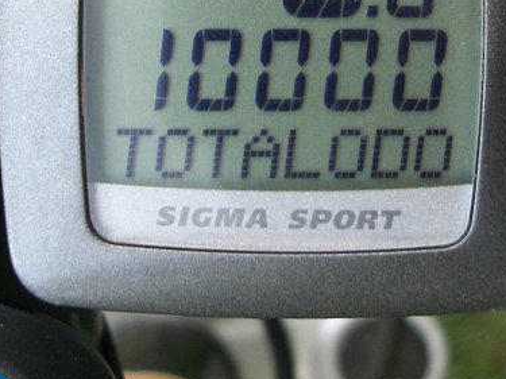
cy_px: 12
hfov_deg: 24.1
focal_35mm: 81
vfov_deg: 17.8
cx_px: 275
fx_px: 1184
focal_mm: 6.3
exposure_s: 1/80
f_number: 3.1
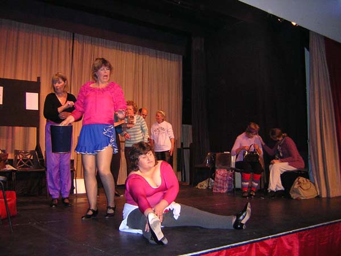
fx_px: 355
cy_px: 128
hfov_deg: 51.4
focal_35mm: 36
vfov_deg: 39.7
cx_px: 170
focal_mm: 4.7
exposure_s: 1/60.1
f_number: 2.6
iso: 400
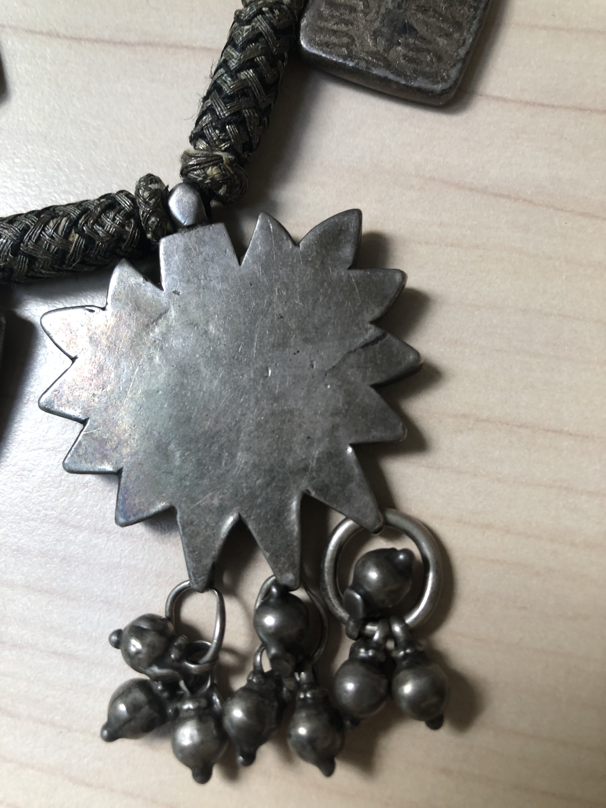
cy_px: 404
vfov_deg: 63.4
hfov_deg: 49.7
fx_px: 654
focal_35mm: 28
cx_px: 303
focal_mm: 3.99
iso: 25
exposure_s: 1/40
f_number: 1.8
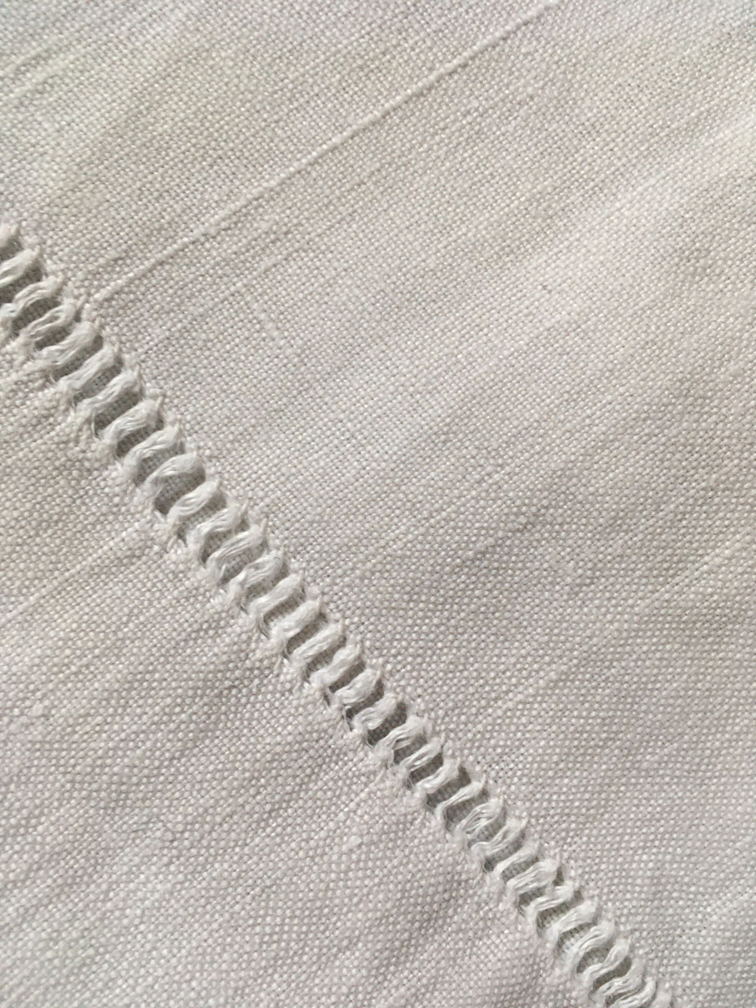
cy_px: 504
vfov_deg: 61.7
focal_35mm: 29
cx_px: 378
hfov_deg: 48.2
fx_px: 844
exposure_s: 1/33
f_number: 2.2
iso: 125
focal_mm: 4.15
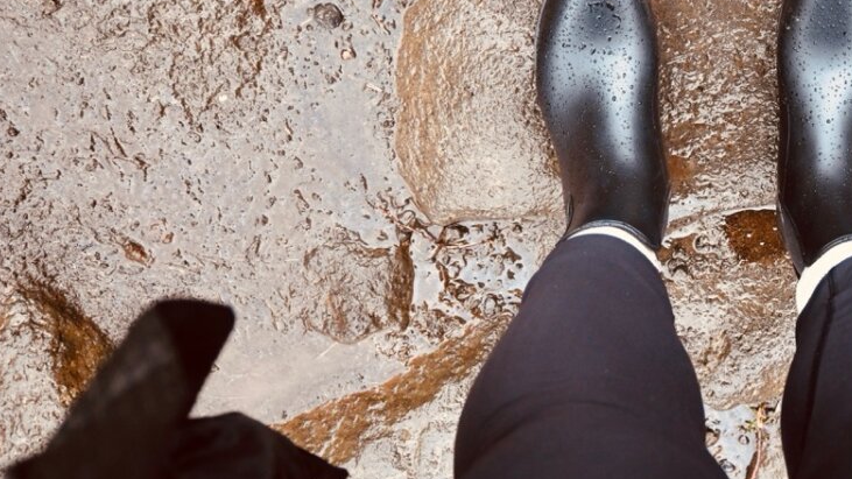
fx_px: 1252
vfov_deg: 21.5
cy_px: 131
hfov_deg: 36.2
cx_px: 690
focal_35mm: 55
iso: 400
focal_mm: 21.5
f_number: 4
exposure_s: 1/160
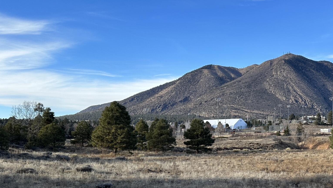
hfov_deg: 39.1
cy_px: 114
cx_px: 263
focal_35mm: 51
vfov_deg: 23.5
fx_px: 450
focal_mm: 6.86
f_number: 1.78
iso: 80
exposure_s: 1/2591
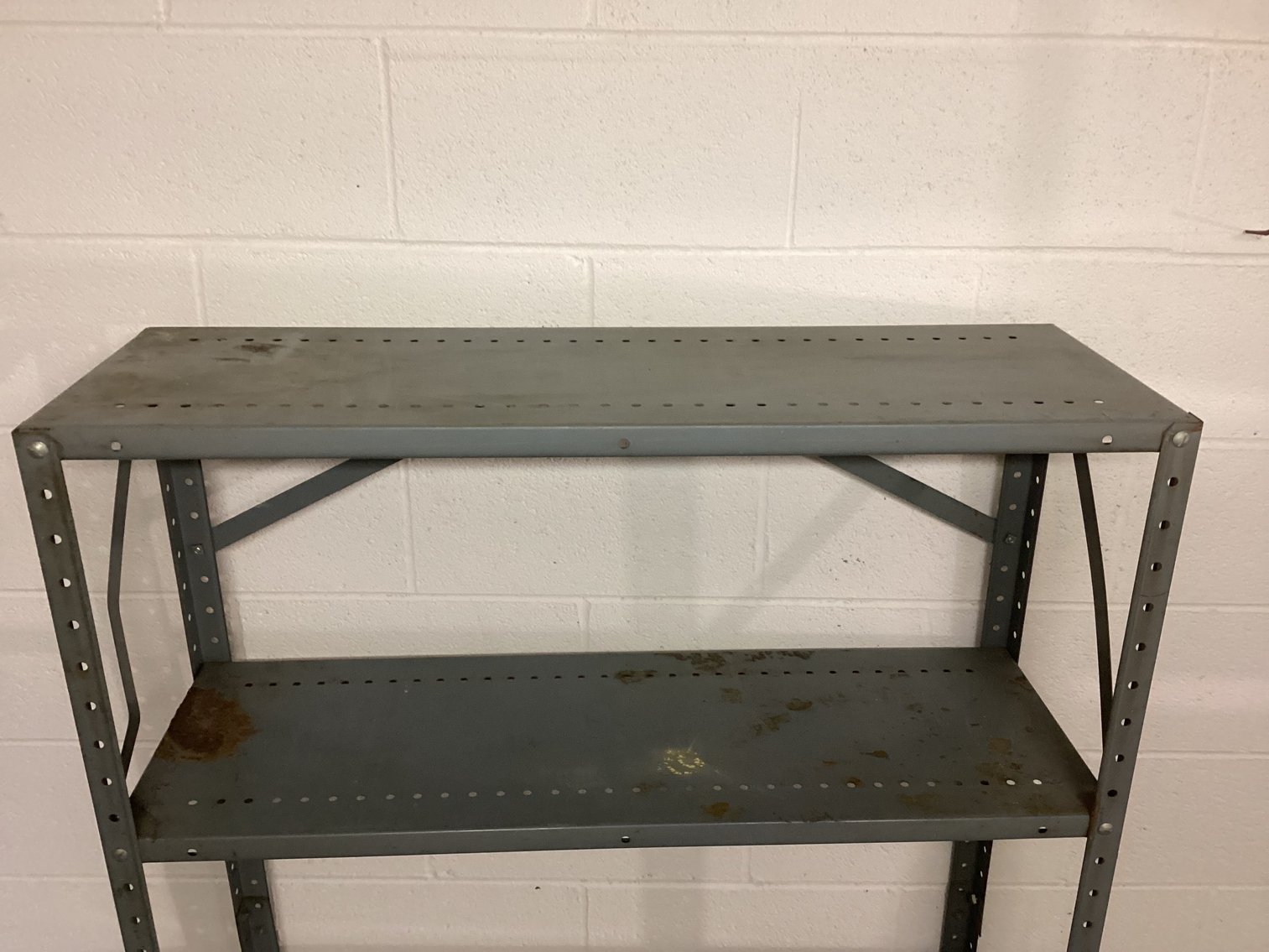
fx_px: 1137
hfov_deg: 58.3
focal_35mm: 31
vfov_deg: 45.4
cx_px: 634
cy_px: 476
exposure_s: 1/40
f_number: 2.4
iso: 250
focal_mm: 3.3
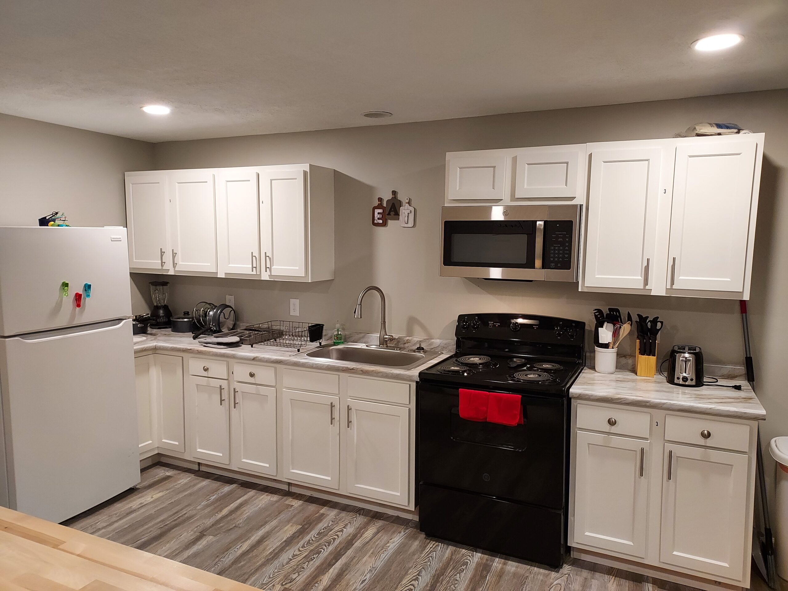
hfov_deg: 71.6
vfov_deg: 56.8
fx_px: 546
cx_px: 394
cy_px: 296
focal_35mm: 24
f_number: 1.8
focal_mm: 4.6
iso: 400
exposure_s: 1/60
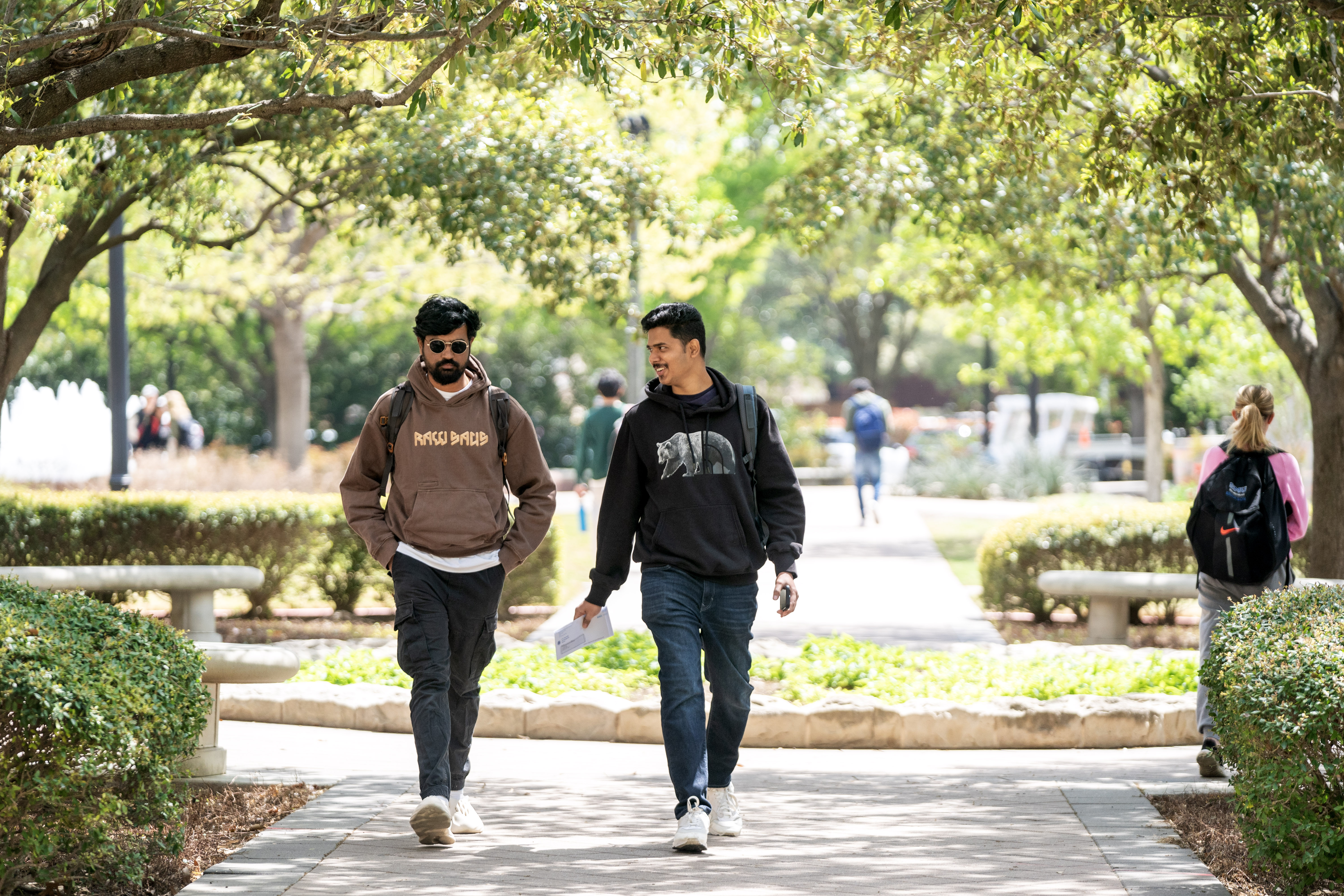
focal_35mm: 143
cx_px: 672
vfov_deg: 9.6
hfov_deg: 14.3
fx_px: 5338
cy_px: 448
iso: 640
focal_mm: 143
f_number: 3.2
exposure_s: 1/1600
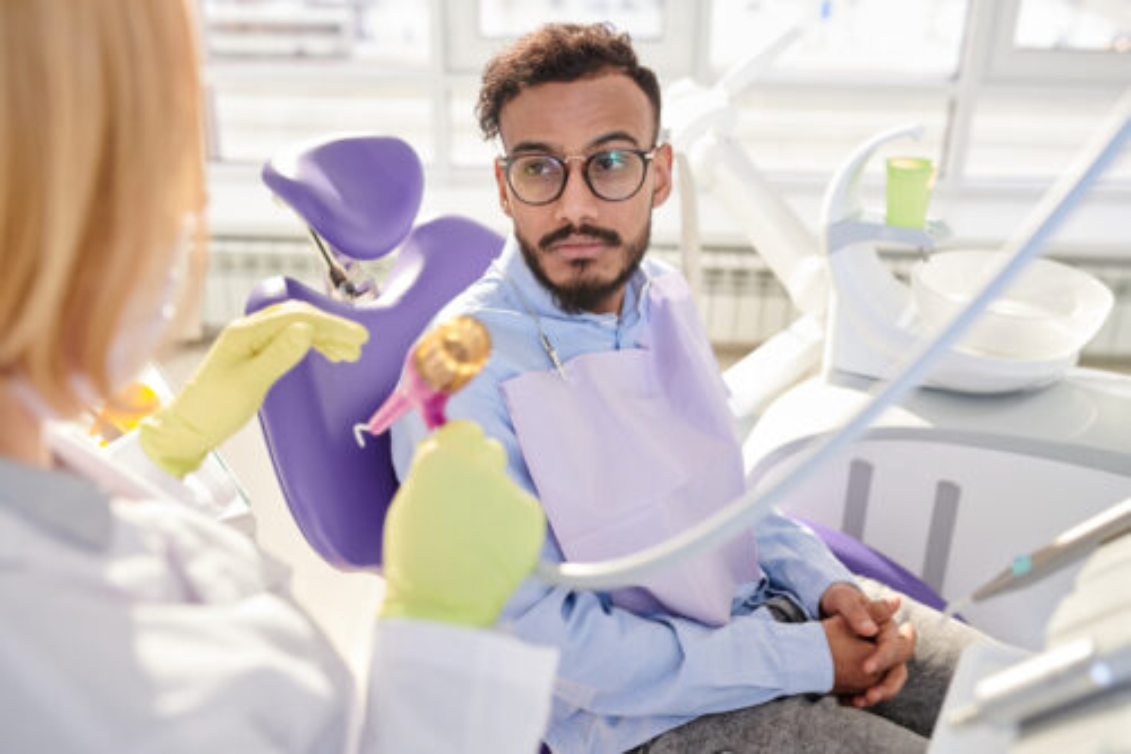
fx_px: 1099
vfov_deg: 37.8
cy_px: 377
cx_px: 566
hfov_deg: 54.5
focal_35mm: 35
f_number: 3.2
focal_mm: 35
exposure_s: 1/160
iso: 640
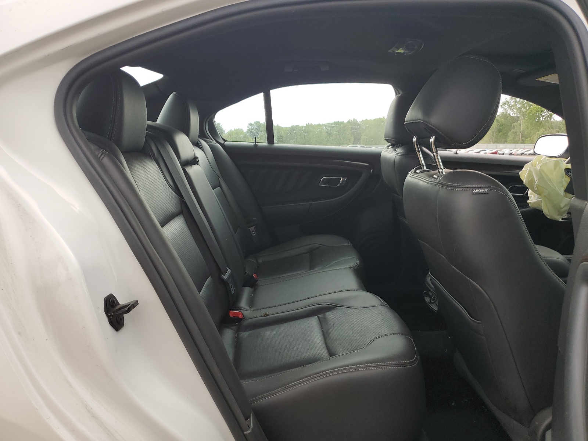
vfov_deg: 53.1
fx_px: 442
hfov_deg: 67.3
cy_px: 220
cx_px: 294
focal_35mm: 26
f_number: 1.5
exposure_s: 1/244
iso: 50
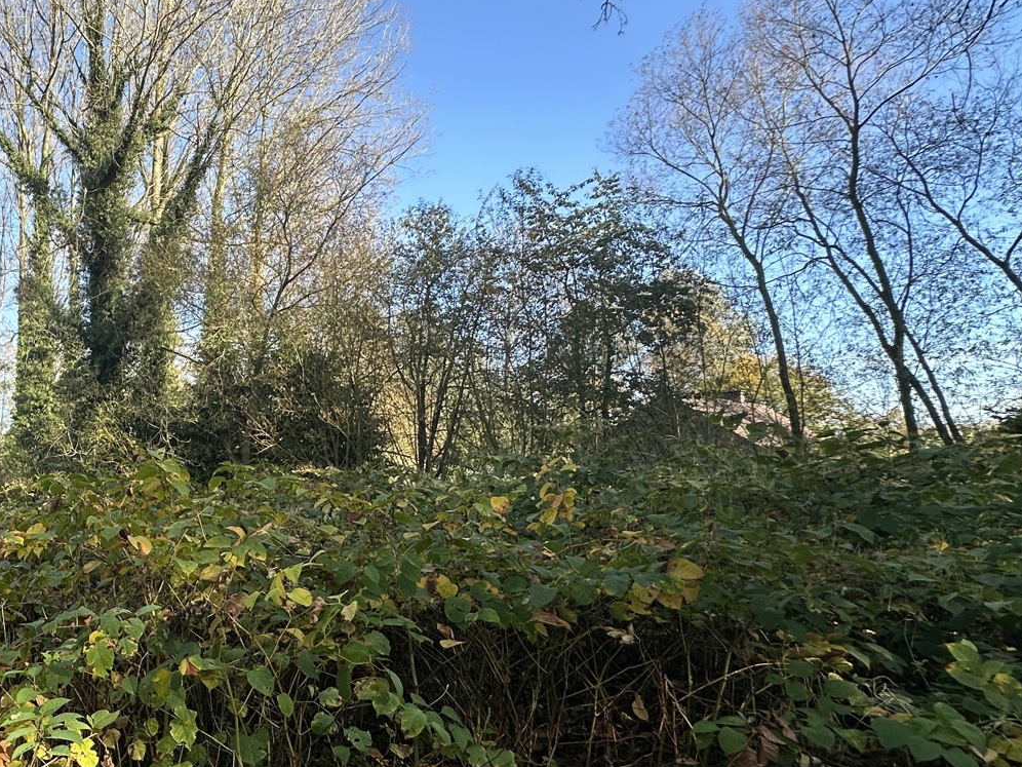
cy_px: 440
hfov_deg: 57.3
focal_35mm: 27
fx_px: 797
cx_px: 125
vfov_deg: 51.2
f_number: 2.2
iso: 40
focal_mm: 2.22
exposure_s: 1/433
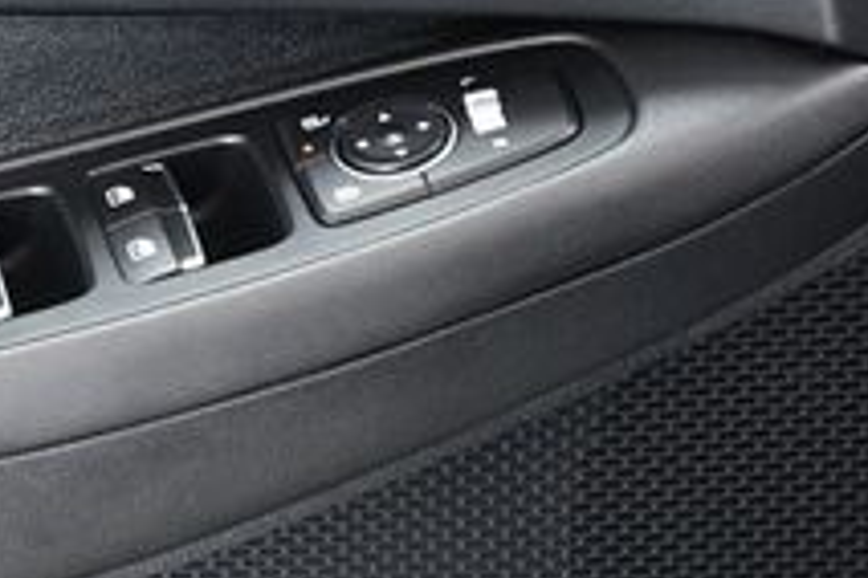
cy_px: 338
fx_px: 5642
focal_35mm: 234
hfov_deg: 8.7
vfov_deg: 5.9
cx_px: -289
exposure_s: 1/80
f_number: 7.1
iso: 2500
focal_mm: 52
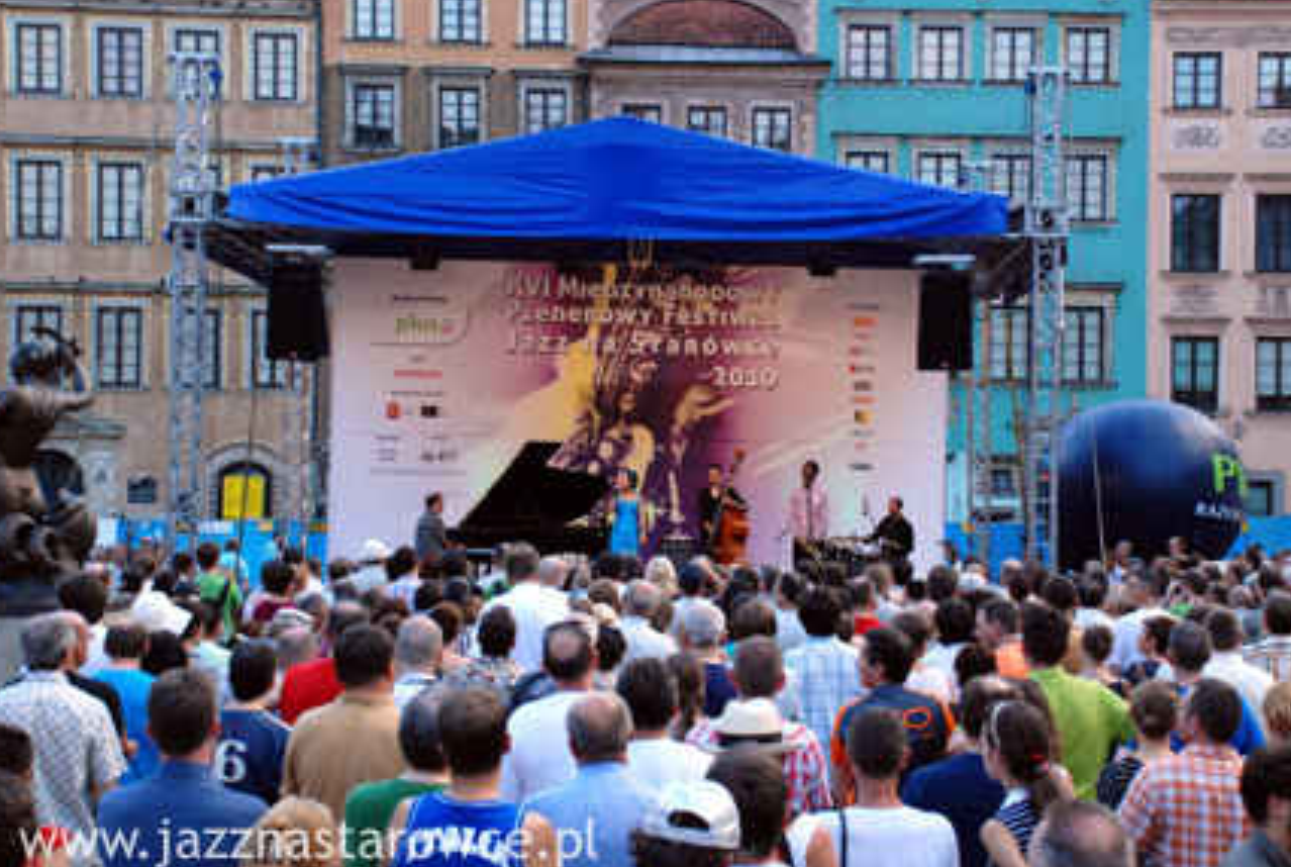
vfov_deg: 22.2
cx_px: 715
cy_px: 414
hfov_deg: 32.5
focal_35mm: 62
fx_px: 2213
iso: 800
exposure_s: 1/125
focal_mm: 35
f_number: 5.6
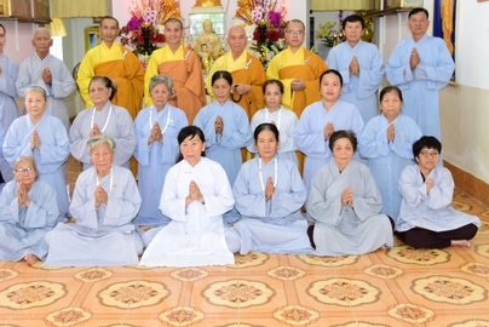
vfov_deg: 29.9
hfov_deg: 43.5
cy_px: 136
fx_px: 612
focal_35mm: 45
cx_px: 220
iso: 800
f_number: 4.5
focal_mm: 28
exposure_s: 1/30
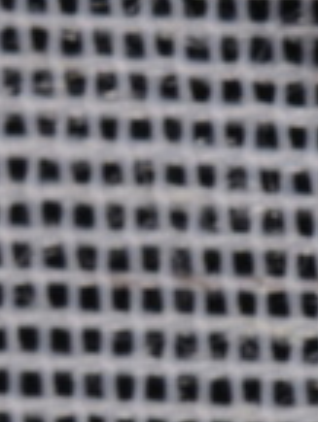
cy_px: -96
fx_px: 8153
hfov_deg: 2.2
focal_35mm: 667
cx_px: 373
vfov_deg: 3.0
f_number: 32
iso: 100
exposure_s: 1/60
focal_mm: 85
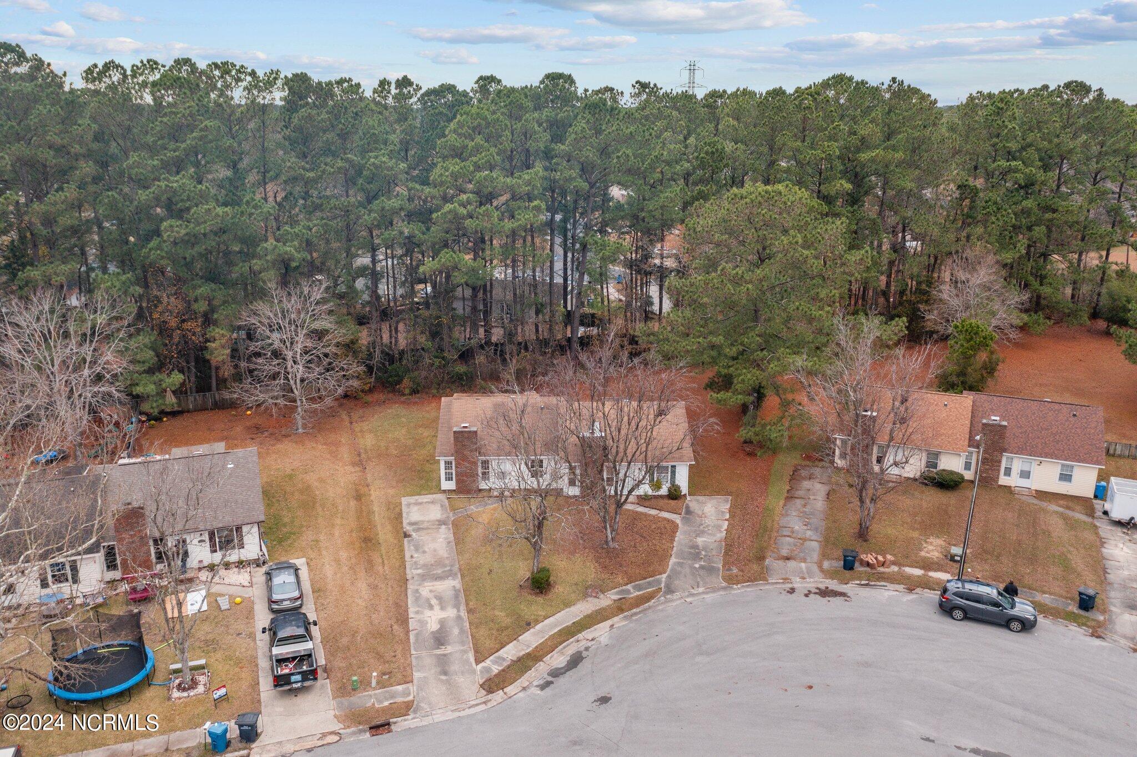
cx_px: 568
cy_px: 378
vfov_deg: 46.4
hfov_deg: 65.5
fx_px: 884
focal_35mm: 28
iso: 100
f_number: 2.8
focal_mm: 10.26
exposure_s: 1/60
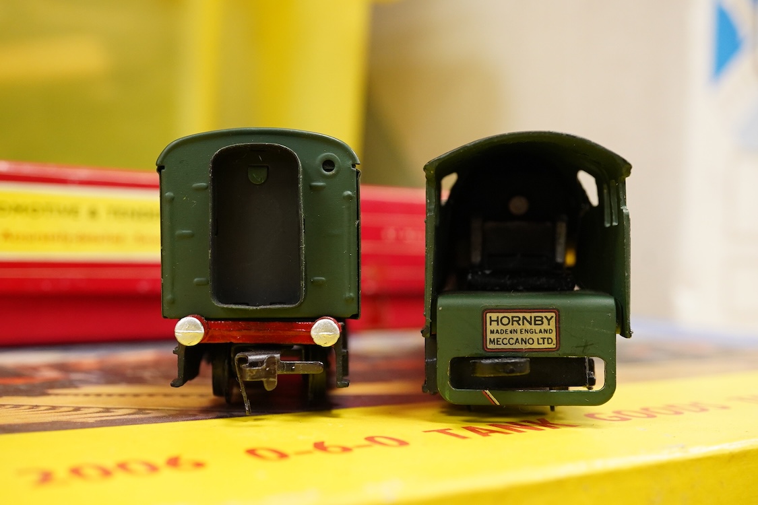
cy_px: 252
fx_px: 947
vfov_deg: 29.9
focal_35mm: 45
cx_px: 379
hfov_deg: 43.6
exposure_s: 1/80
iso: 2500
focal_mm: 30
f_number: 9
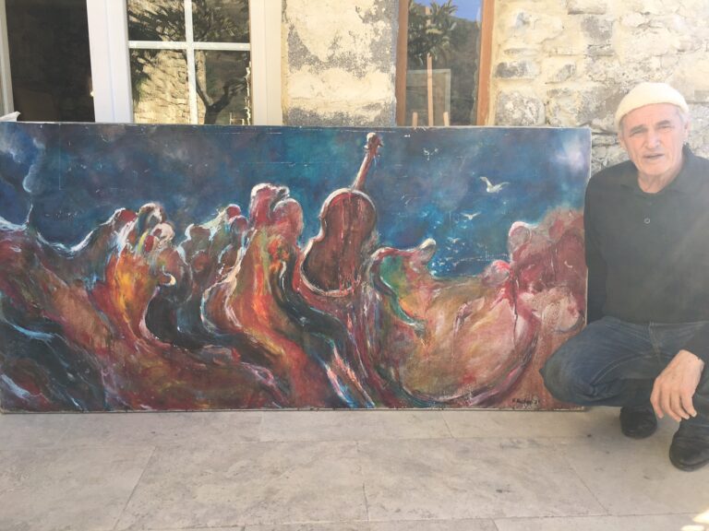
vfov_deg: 48.2
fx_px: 594
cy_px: 266
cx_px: 354
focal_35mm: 29
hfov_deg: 61.7
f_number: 2.2
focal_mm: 4.15
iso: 25
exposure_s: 1/334
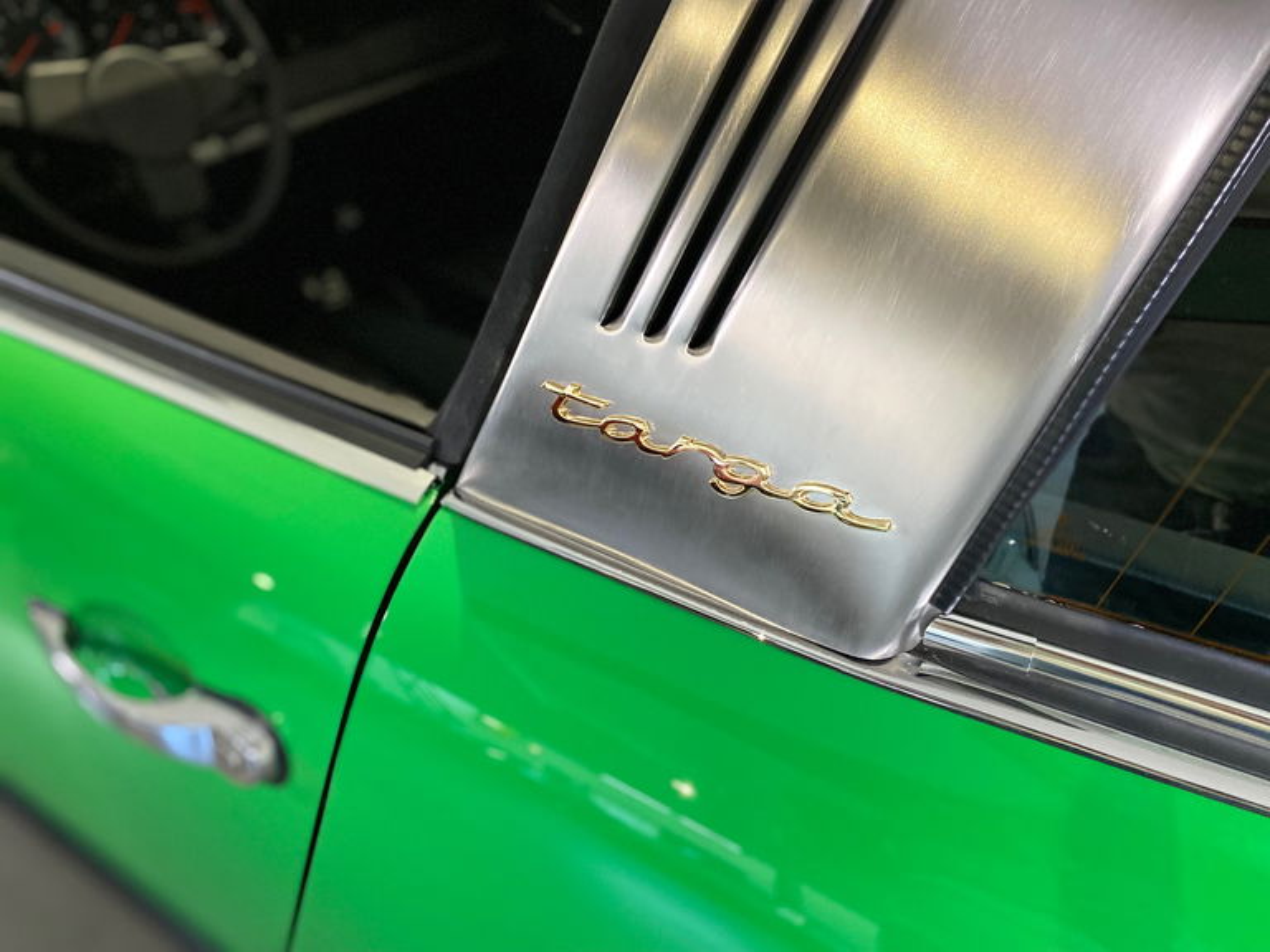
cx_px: 635
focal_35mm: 26
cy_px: 476
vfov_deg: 53.1
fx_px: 954
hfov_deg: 67.3
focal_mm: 4.25
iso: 500
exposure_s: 1/50
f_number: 1.8
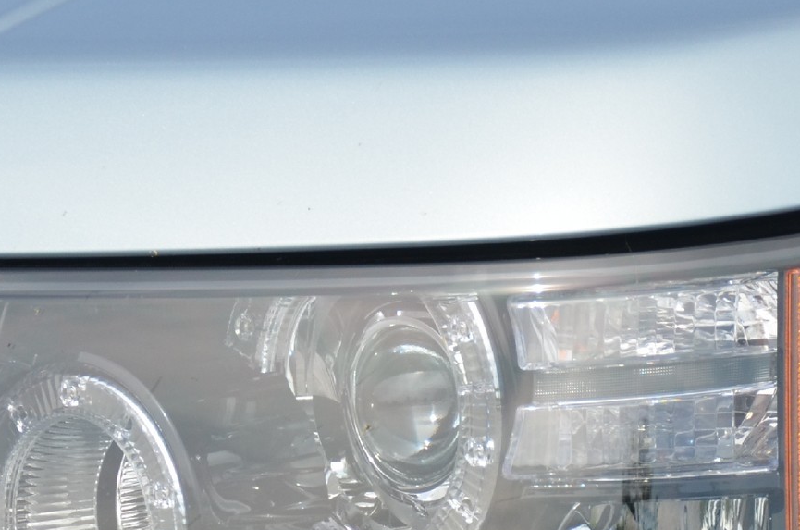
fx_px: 16345
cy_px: 653
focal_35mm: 737
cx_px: 449
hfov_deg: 2.8
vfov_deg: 1.9
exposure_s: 1/1000
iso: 400
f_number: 5.6
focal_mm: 170
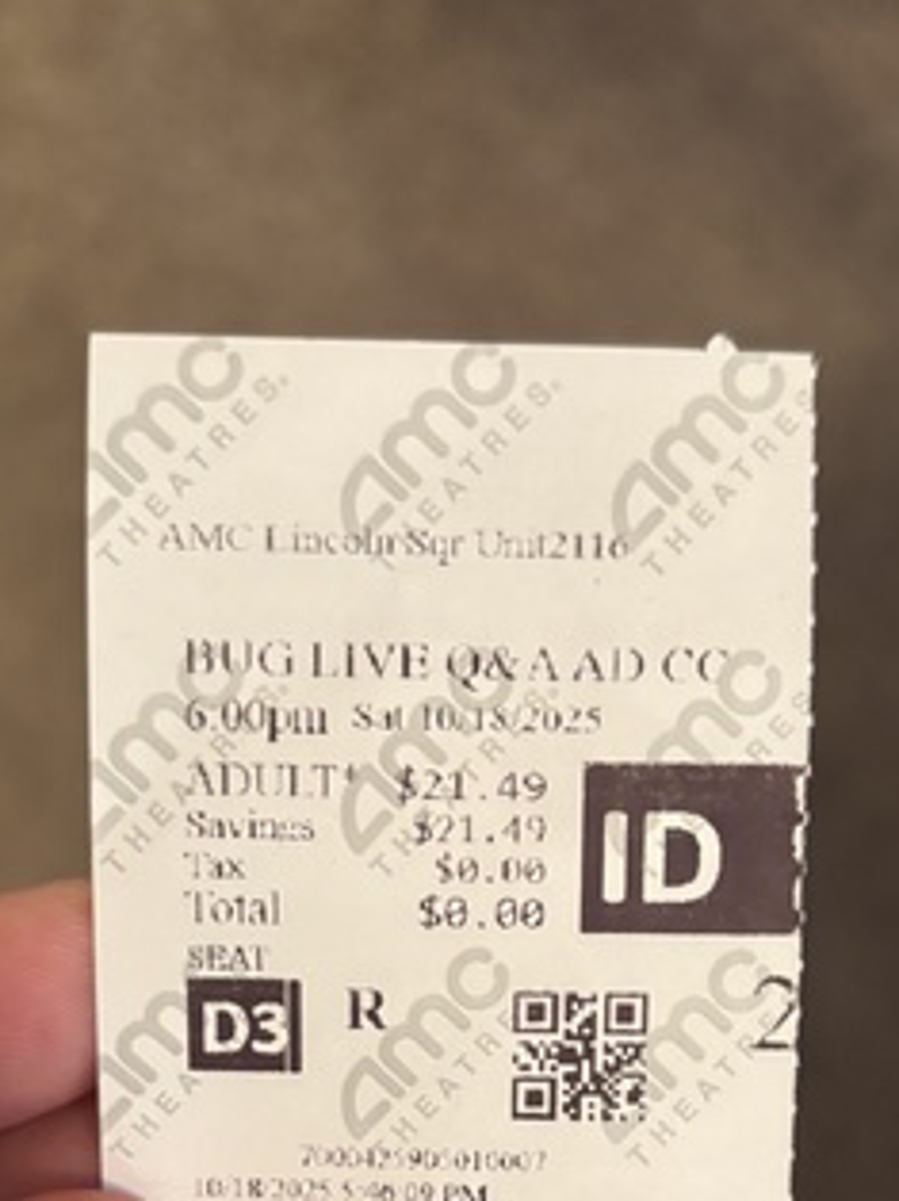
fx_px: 1838
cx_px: 451
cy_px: 1021
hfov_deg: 27.5
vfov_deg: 34.7
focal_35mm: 53
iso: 400
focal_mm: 5.96
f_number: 1.6
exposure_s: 1/40
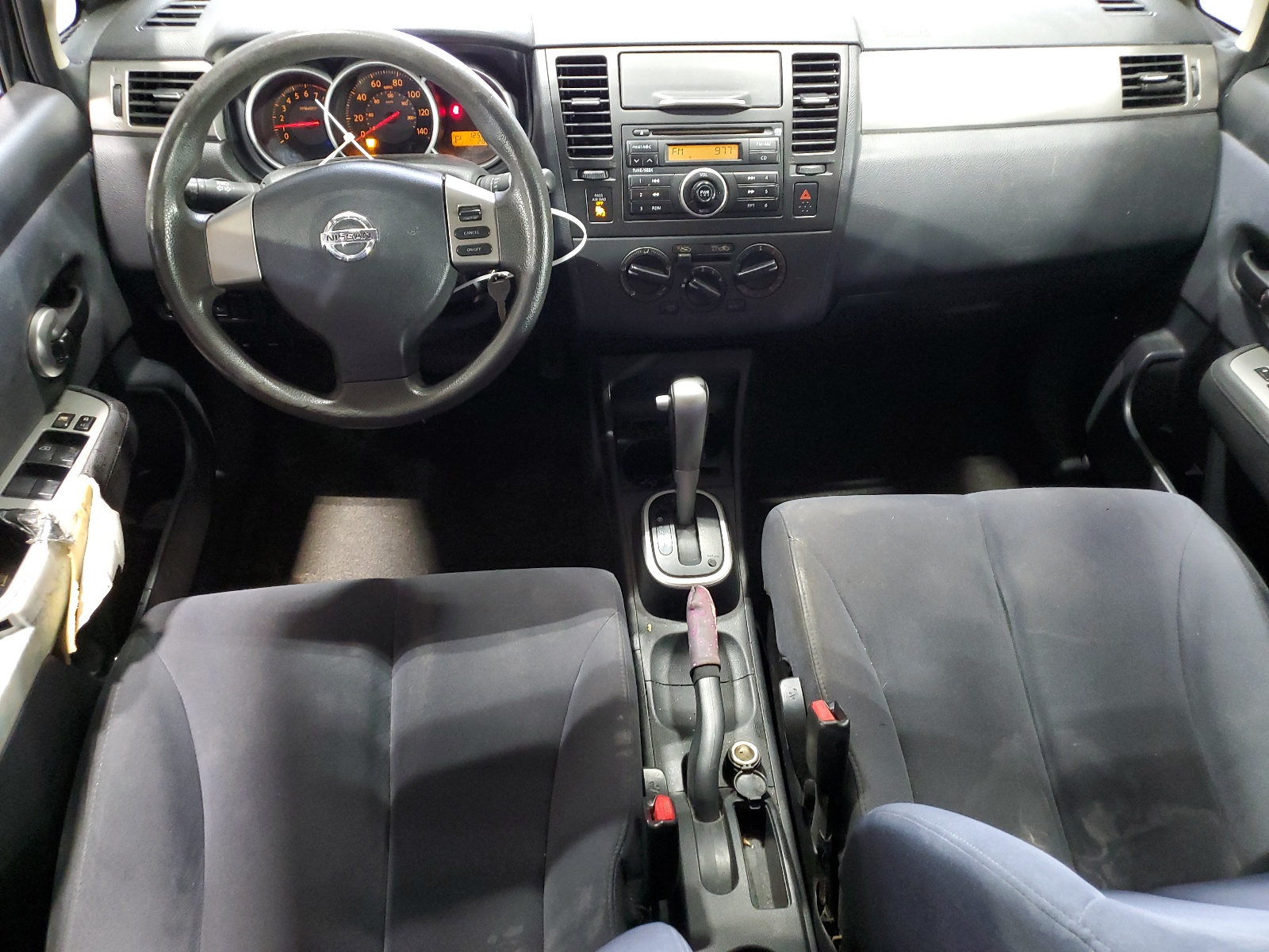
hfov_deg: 67.3
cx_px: 634
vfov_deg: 53.1
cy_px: 476
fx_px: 953
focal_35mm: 26
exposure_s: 1/30
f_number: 1.5
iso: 302
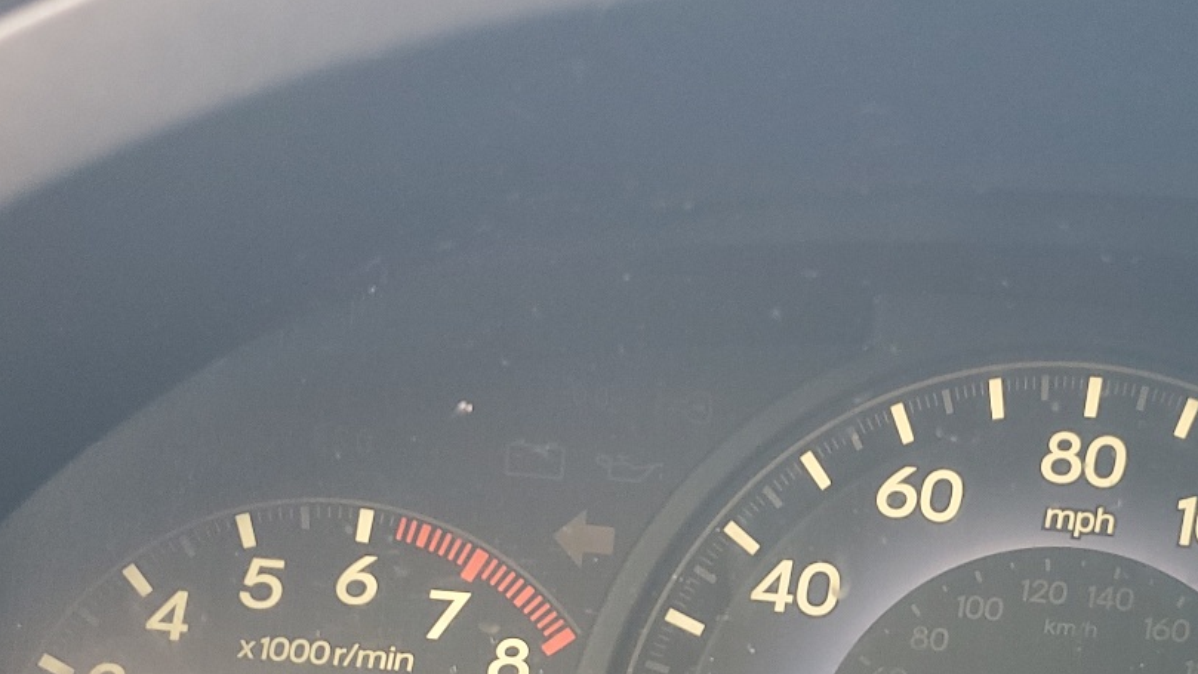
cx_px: 970
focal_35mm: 56
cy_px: 619
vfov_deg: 21.0
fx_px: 1779
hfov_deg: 35.9
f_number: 1.5
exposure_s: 1/60.2
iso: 73
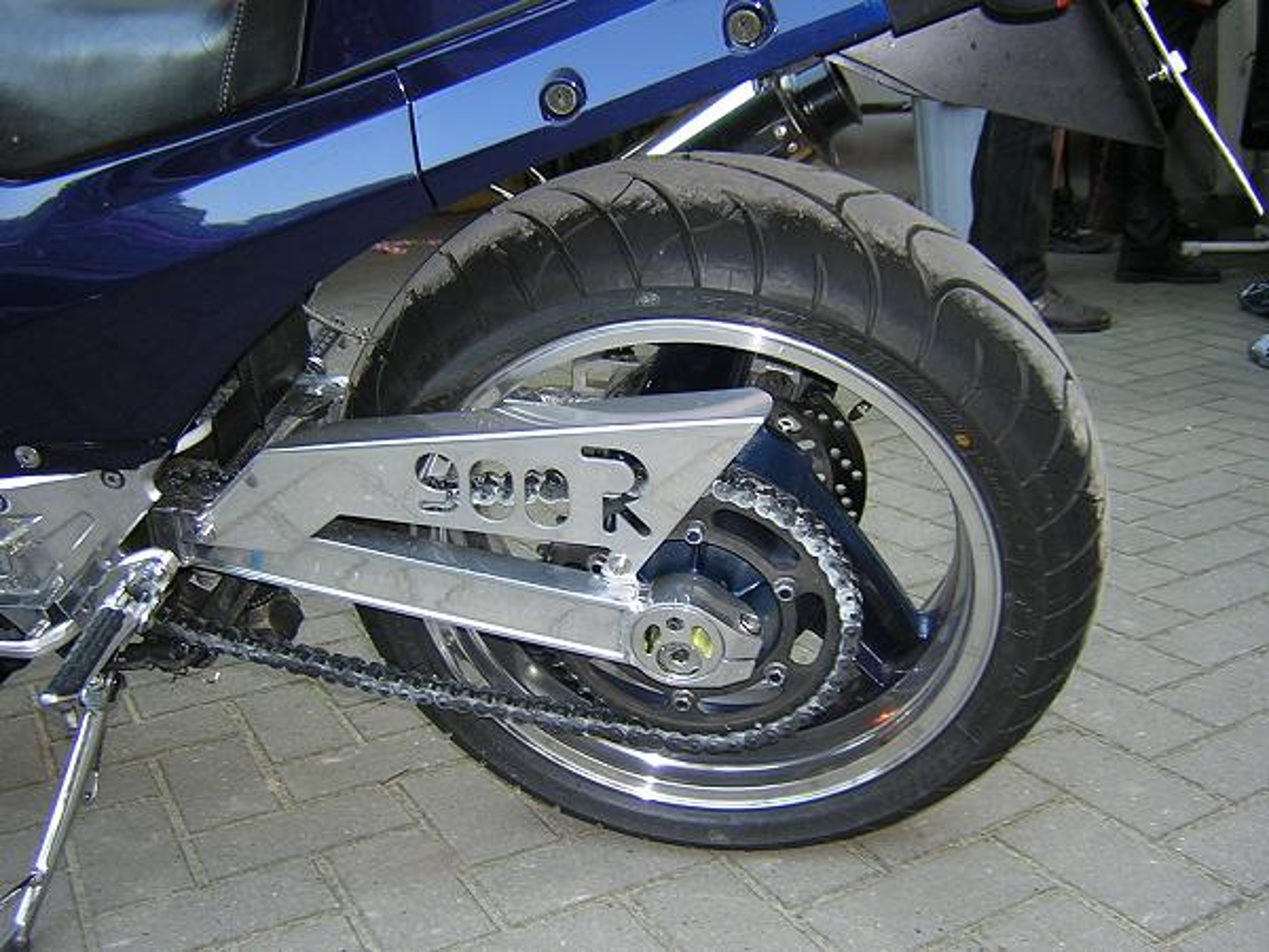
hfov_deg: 51.4
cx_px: 634
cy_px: 476
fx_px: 1320
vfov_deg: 39.7
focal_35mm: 36
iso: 100
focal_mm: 4.7
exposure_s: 1/30
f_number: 2.6
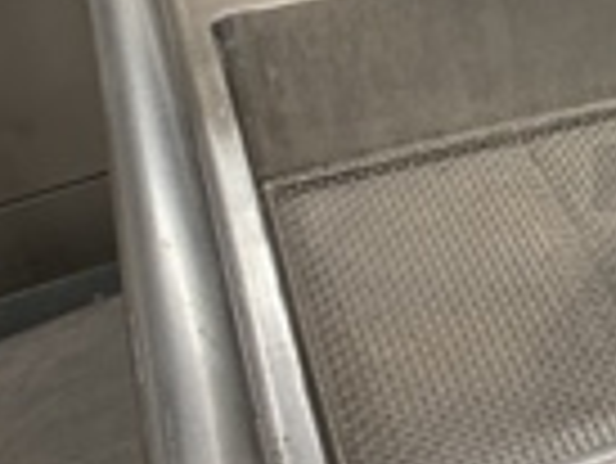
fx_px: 1443
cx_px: 944
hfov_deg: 20.4
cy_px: 45
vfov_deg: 17.9
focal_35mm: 81
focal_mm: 4.25
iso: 80
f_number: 1.8
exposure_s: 1/41
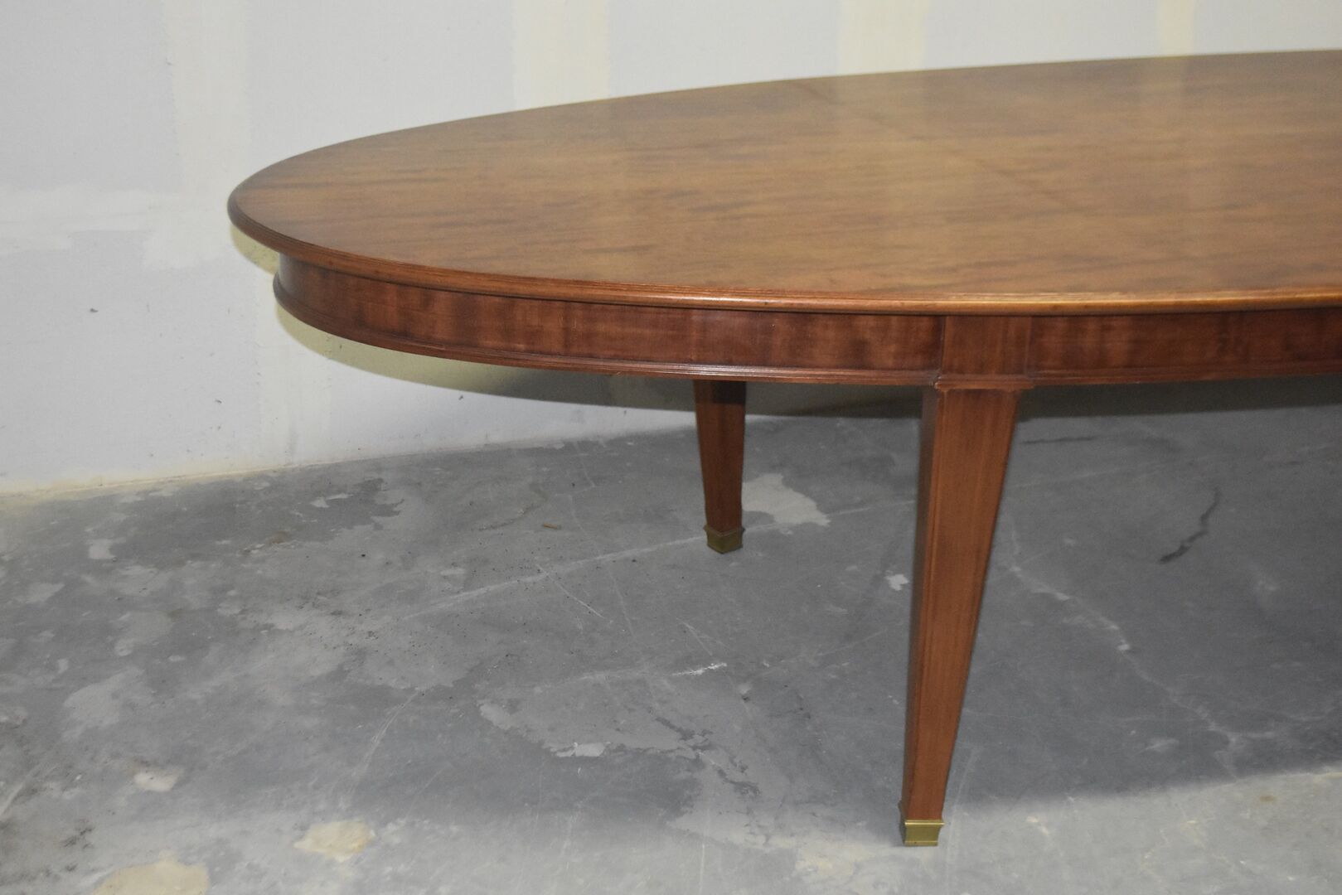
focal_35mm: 52
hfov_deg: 37.8
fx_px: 1957
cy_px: 448
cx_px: 671
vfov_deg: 25.8
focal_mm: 35
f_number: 5
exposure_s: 1/60
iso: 4500
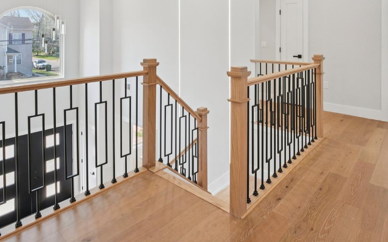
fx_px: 233
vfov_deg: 51.1
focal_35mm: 22
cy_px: 44
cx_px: 234
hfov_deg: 78.7
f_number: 9
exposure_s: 1/30
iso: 400
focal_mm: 14
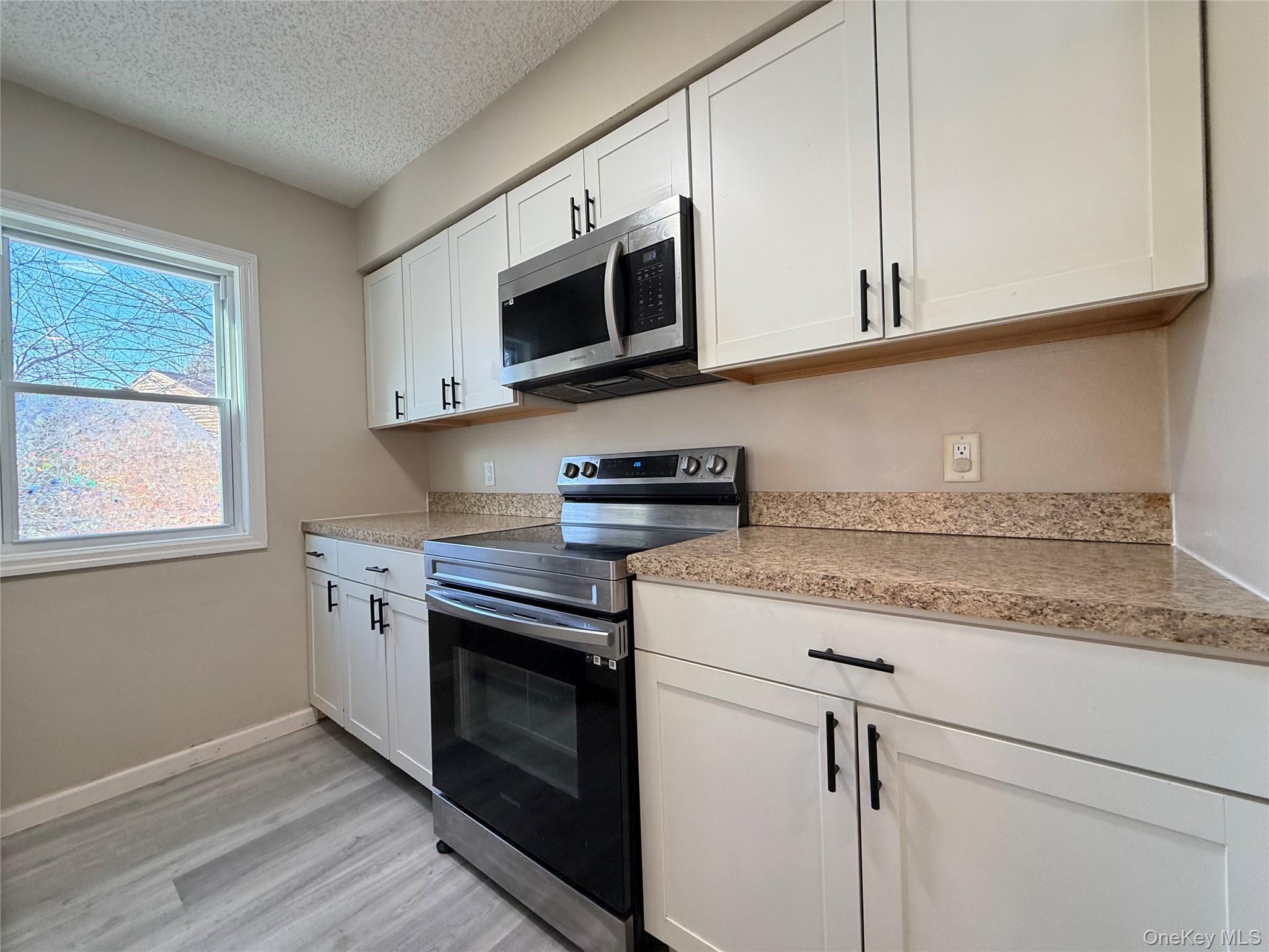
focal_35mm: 14
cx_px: 634
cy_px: 476
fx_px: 513
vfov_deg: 85.7
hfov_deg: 102.1
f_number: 2.2
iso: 250
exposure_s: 1/60
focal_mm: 2.22
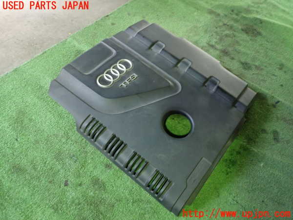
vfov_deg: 46.8
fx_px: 254
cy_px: 110
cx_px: 146
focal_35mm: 30
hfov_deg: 60.0
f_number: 2.3
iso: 500
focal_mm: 5.4
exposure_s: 1/30
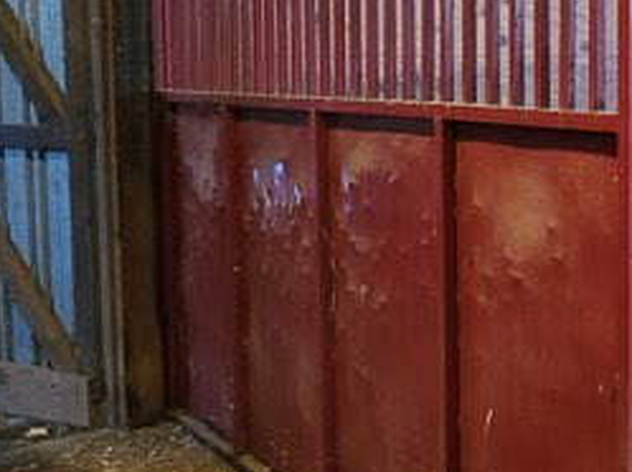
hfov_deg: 26.6
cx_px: 730
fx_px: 1203
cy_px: 174
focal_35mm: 66
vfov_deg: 22.1
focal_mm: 5.4
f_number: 1.8
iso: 320
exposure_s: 1/40
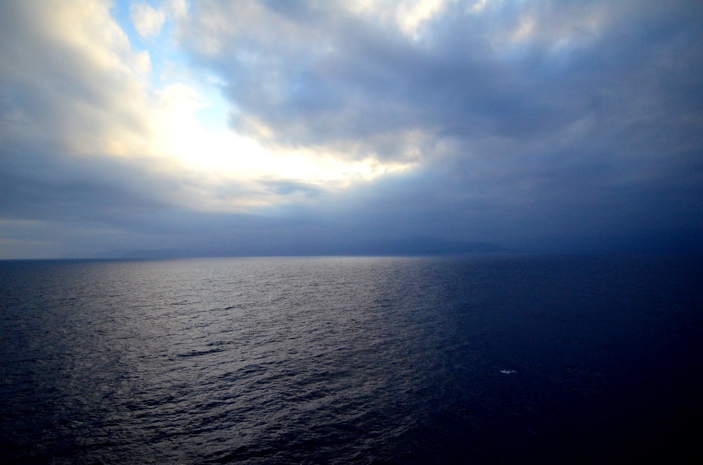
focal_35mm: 21
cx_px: 352
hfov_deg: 81.3
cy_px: 232
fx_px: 409
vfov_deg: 59.2
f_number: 4
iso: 1600
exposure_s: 1/8000
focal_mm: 14
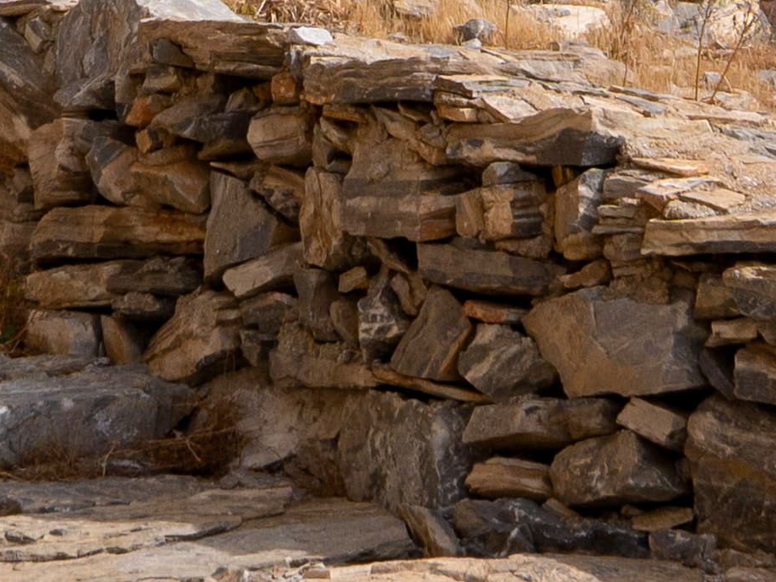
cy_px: -836
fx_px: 3923
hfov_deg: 11.3
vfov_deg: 7.8
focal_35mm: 175
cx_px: 246
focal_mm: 18
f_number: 11
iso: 125
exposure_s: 1/400
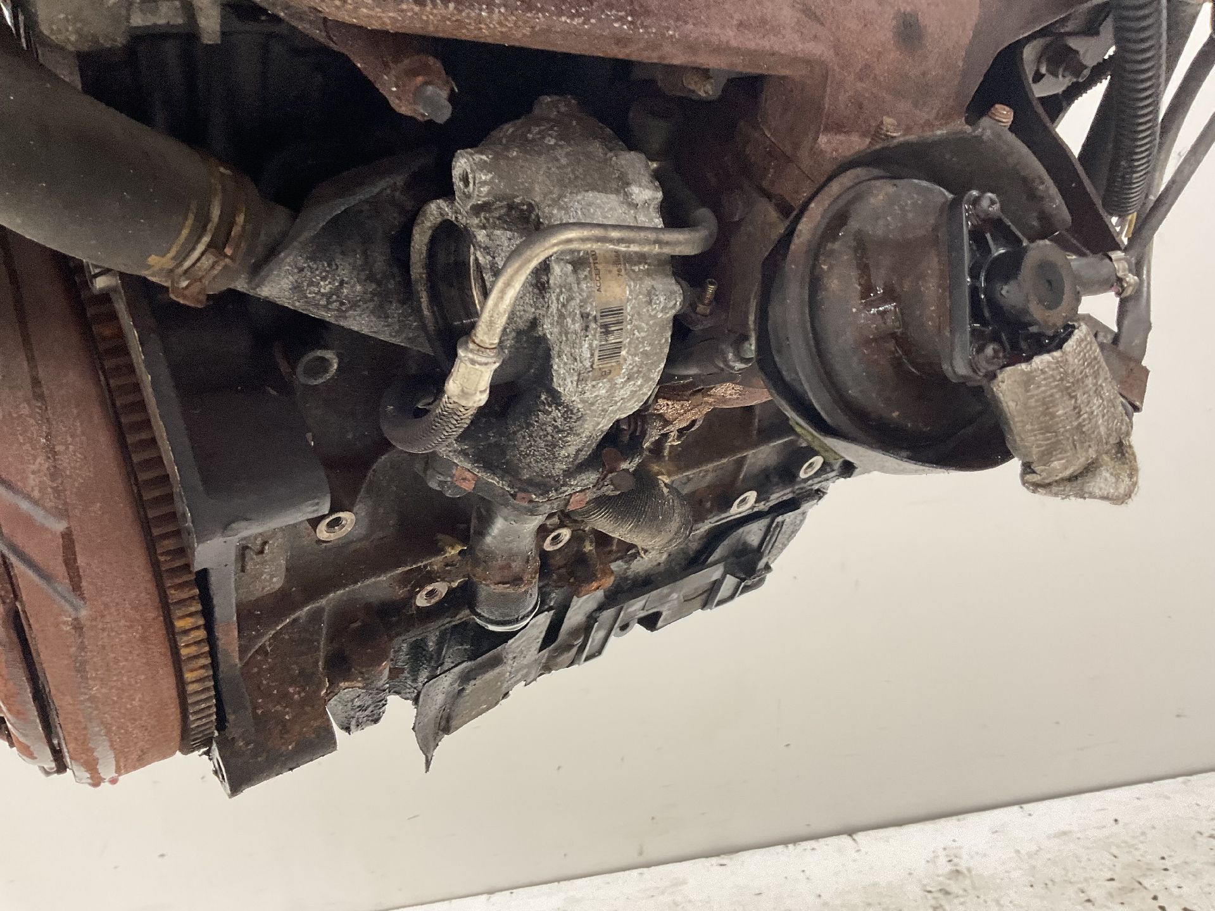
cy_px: 456
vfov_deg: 48.2
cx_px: 608
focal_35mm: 29
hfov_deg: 61.7
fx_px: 1018
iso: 50
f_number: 1.8
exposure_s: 1/50
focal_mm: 3
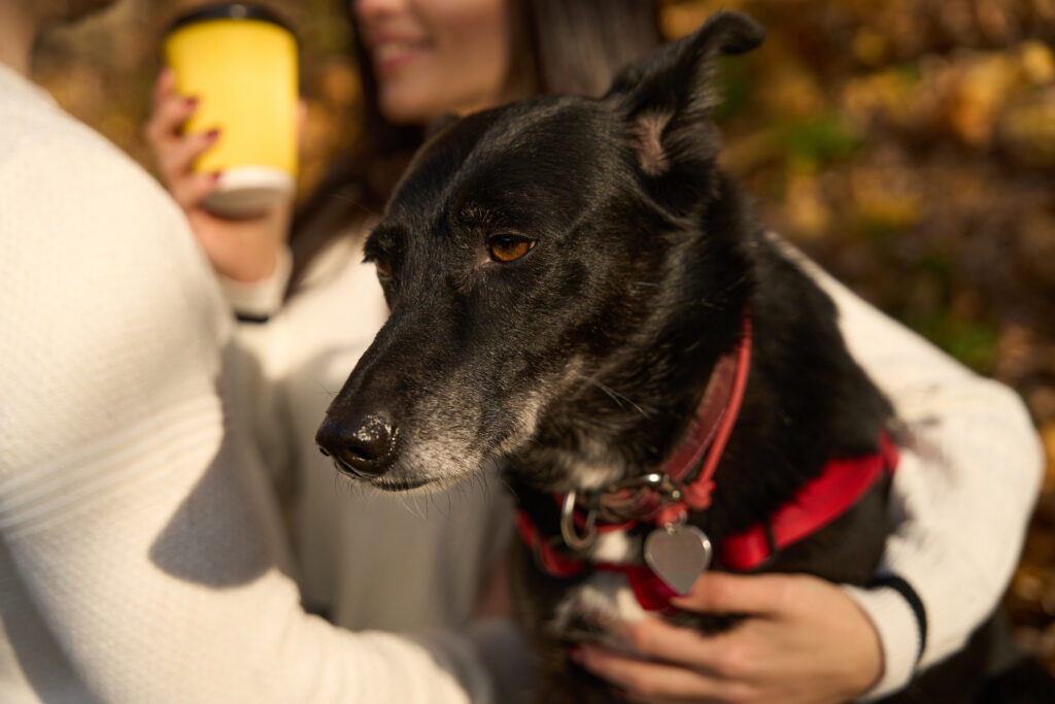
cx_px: 528
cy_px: 352
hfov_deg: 44.6
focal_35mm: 44
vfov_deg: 30.6
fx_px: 1287
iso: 250
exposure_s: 1/2000
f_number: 3.2
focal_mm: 43.9
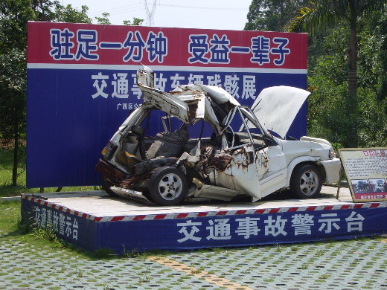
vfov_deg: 16.2
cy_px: 128
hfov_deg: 21.5
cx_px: 206
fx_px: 1017
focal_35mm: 91
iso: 80
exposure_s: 1/320
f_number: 6.2
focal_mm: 12.2
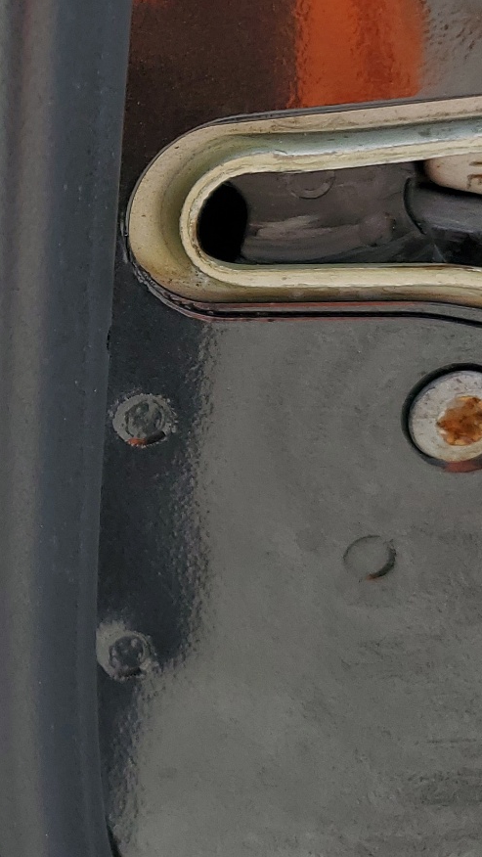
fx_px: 1567
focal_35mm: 69
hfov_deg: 15.9
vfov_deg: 30.3
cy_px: 259
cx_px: -259
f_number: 1.5
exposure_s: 1/1667
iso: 50
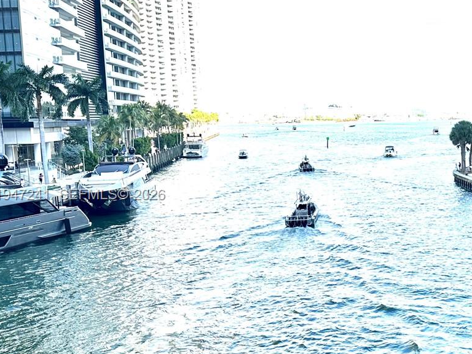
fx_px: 682
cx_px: 465
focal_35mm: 50
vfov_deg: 29.1
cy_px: 195
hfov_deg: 34.9
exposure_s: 1/360
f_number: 1.78
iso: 80
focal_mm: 6.86
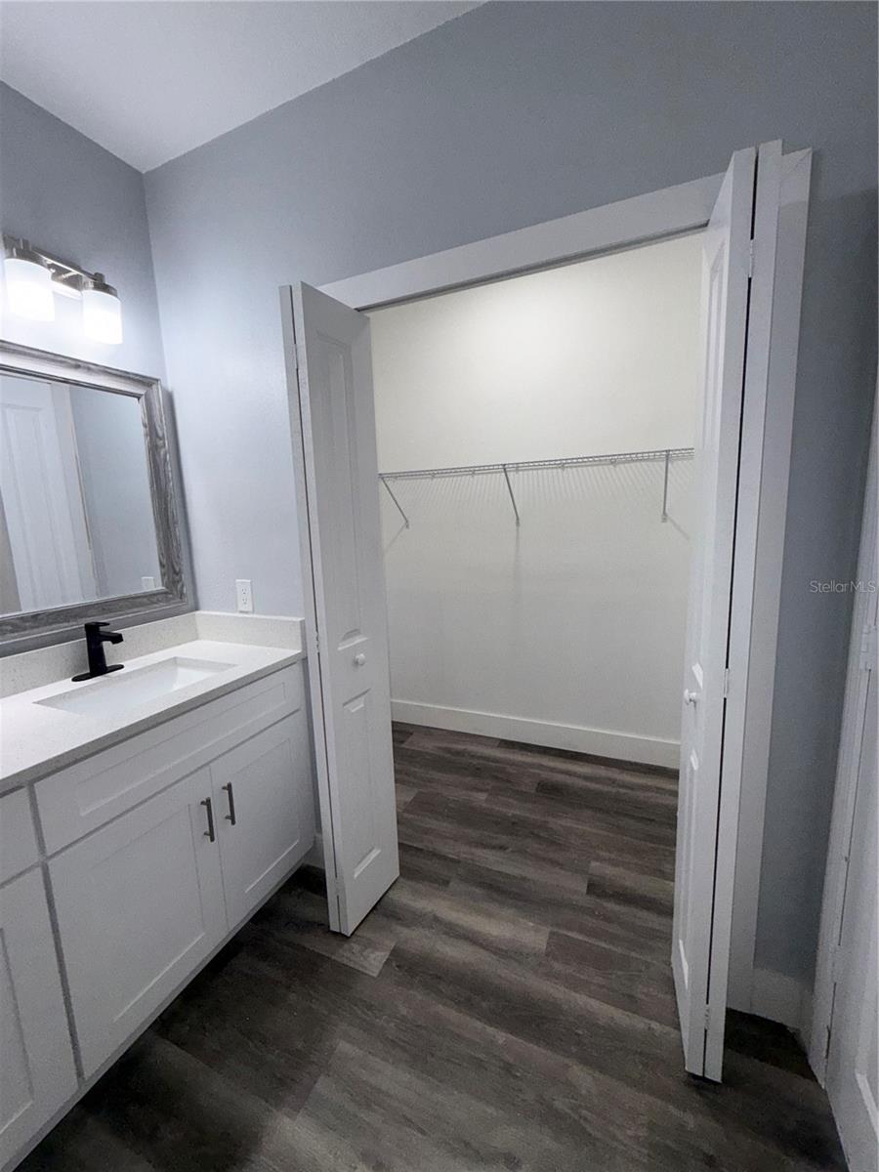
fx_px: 474
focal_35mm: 14
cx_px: 440
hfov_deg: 85.7
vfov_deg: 102.1
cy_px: 586
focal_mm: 2.22
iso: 80
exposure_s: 1/122
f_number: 2.2
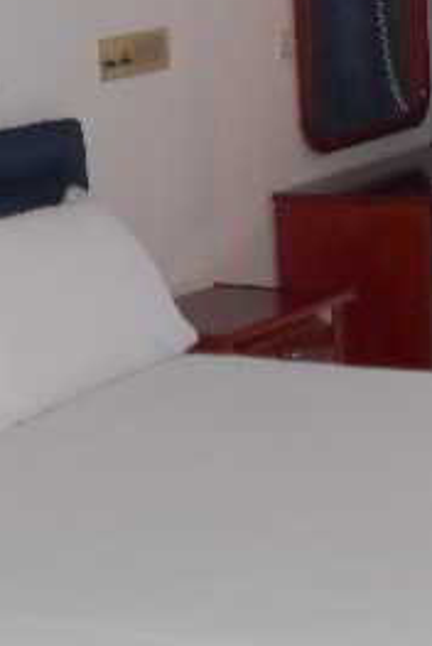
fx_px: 2154
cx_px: 331
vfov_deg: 17.0
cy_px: 226
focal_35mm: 120
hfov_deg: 11.4
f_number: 3.9
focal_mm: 6.9
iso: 200
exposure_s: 1/30
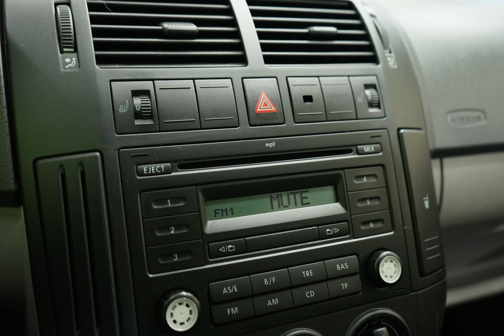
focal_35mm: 32
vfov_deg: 41.1
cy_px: 168
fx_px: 448
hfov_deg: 58.7
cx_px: 252
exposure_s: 1/30
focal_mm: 32
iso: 1250
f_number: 4
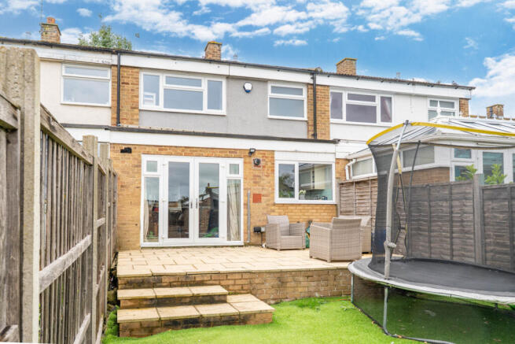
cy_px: 172
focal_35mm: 26
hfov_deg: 70.4
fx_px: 365
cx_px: 258
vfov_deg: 50.4
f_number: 8
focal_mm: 25.5
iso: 320
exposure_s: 1/100
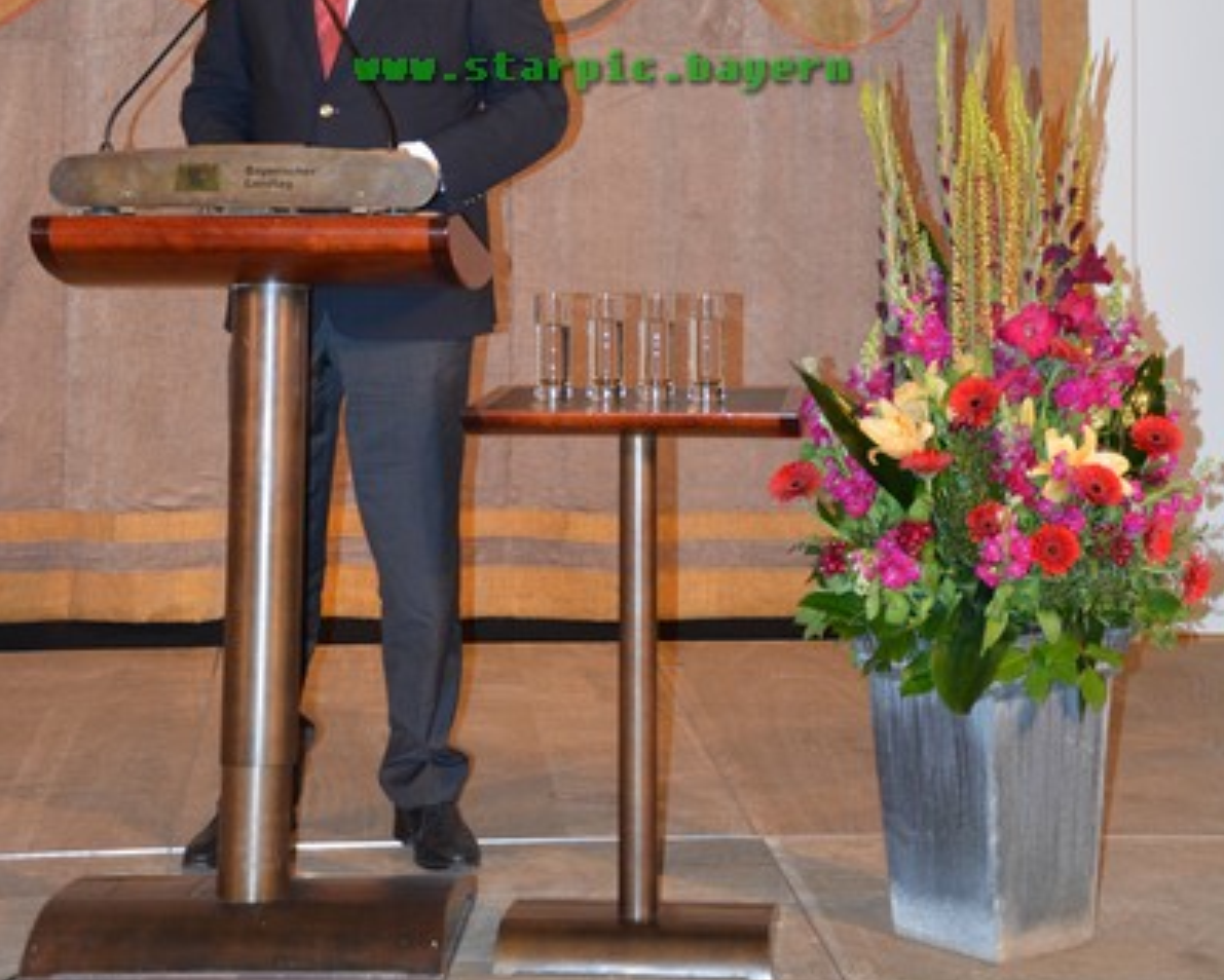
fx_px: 3081
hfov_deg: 22.5
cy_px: 74
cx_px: 610
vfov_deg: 17.8
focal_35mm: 85
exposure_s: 1/60
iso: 1800
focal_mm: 40
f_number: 4.5
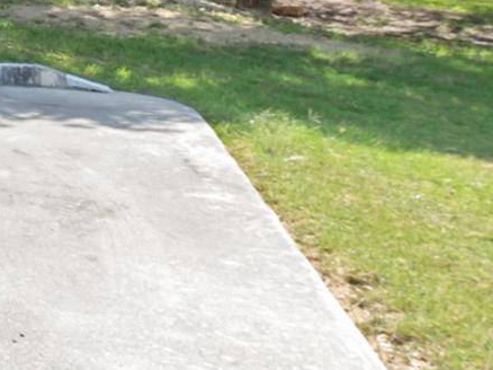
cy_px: -74
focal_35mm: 72
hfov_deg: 17.3
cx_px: -550
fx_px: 1025
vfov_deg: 19.3
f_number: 8
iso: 400
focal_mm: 16
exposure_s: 1/160
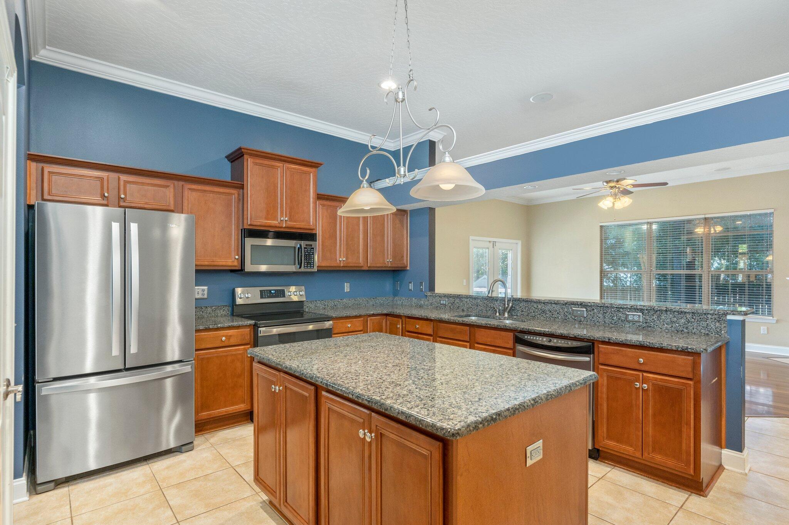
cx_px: 394
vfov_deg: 67.3
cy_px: 262
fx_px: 394
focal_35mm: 18
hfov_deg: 90.0
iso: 640
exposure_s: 1/6
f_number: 8
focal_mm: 18
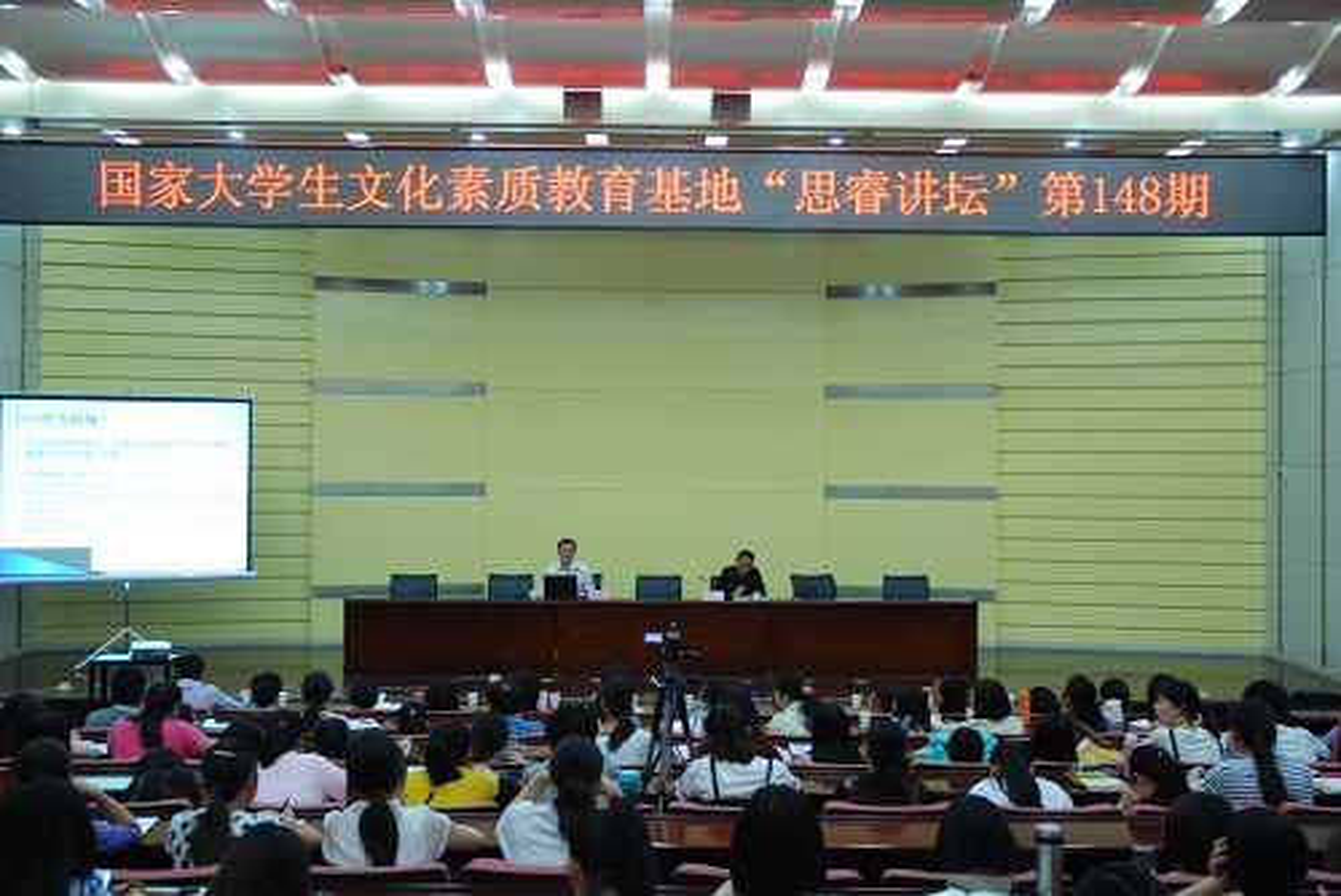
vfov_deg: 33.1
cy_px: 448
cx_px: 670
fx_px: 1509
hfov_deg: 47.9
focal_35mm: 40
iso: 400
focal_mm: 27
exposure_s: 1/13
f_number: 3.8
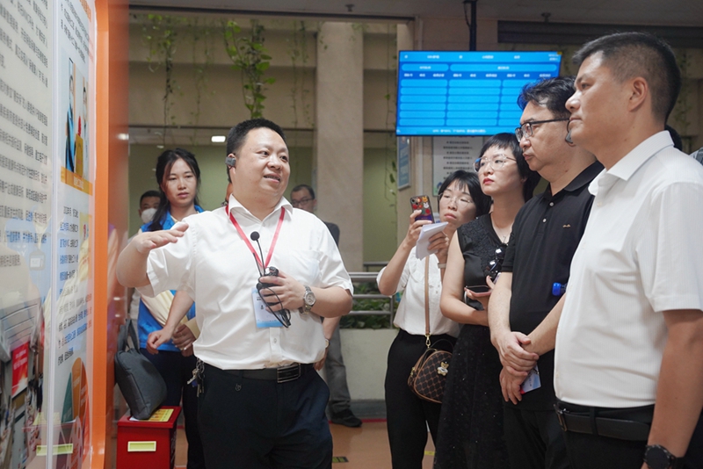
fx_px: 836
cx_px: 352
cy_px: 234
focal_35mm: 43
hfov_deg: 45.6
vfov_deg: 31.4
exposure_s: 1/160
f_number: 4
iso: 2000
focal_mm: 42.8
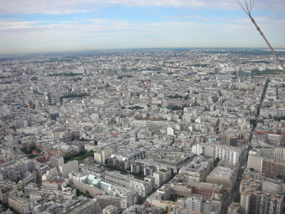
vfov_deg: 37.7
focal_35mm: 38
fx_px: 313
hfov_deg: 49.0
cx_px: 152
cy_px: 116
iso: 50
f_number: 3
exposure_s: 1/477
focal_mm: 5.8
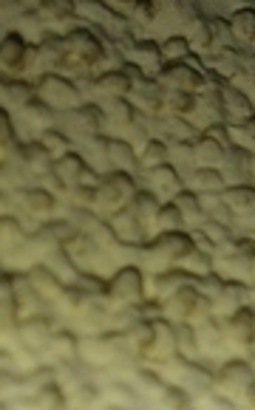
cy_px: 281
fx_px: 4149
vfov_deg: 5.7
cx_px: 711
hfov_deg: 3.5
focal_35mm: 371
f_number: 8
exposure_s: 1/60
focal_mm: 55
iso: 250
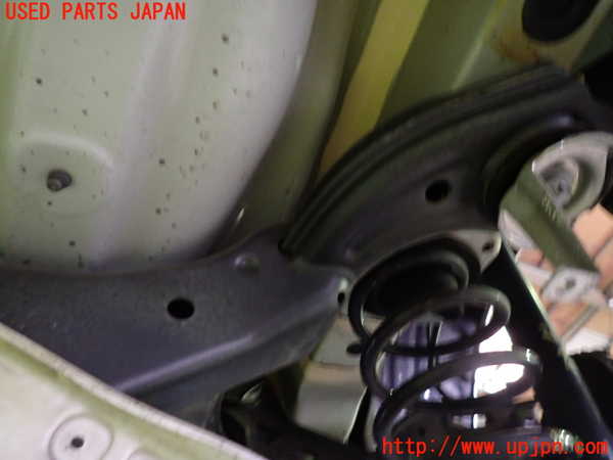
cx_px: 306
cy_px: 230
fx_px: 443
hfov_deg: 69.4
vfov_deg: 54.9
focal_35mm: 25
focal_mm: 4.5
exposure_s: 1/10
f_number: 2
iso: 800
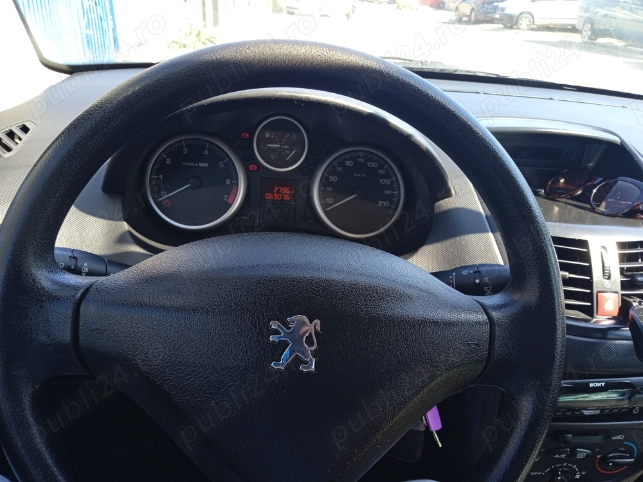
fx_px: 520
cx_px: 322
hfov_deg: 63.4
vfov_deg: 49.7
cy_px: 241
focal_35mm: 28
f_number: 2.2
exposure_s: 1/100
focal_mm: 3.43
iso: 149
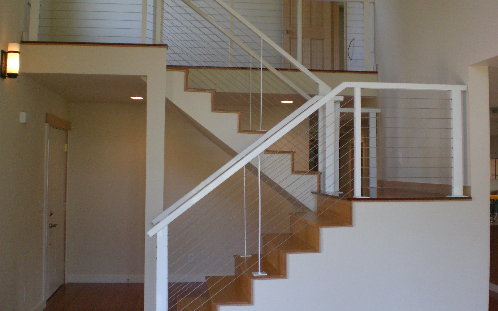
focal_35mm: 41
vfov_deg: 31.2
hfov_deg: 48.2
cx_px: 249
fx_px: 556
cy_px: 133
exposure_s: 1/100
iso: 200
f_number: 3.1
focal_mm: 6.3
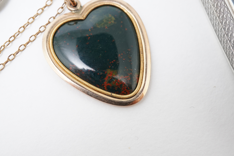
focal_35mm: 45
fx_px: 292
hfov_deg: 43.6
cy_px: 78
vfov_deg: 29.9
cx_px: 117
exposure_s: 1/125
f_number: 20
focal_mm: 30
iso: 1000
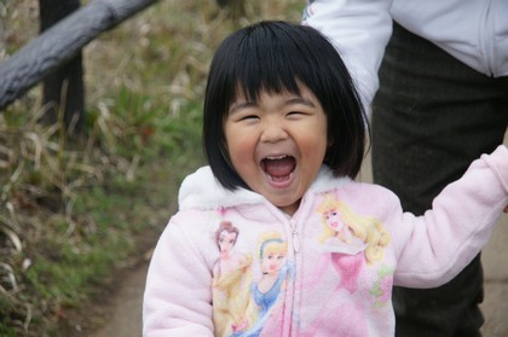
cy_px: 168
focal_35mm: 128
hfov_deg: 16.1
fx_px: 1797
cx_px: 254
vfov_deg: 10.7
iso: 800
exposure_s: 1/320
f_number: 5.6
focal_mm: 85
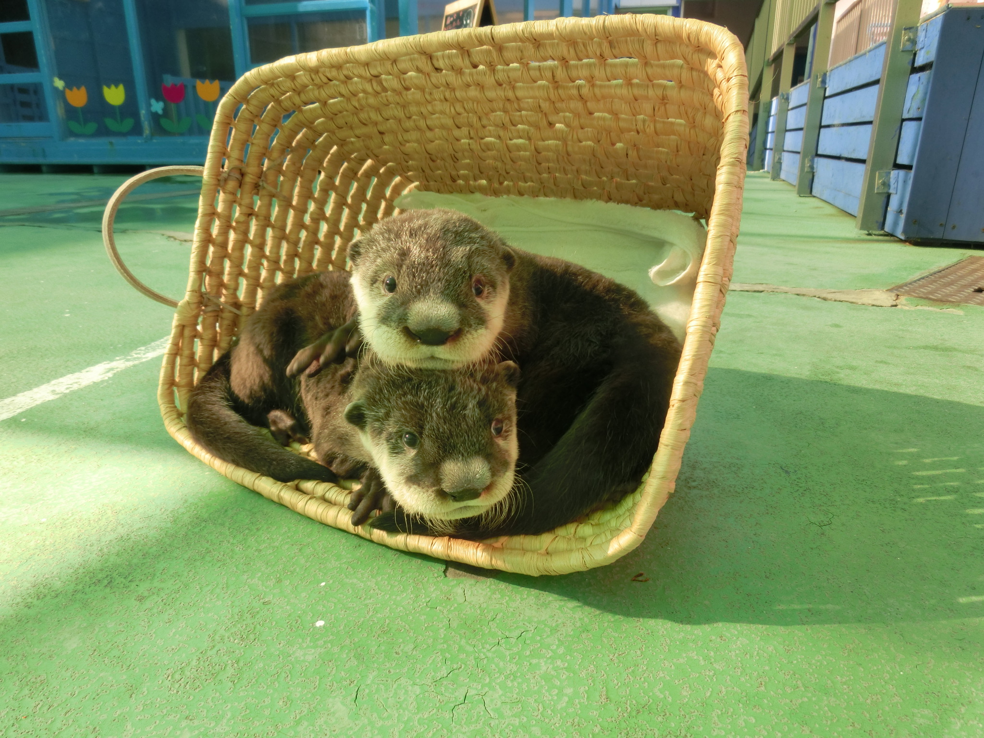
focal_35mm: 24
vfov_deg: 56.8
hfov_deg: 71.6
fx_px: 682
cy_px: 369
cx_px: 492
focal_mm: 4.24
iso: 80
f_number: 3
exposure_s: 1/250
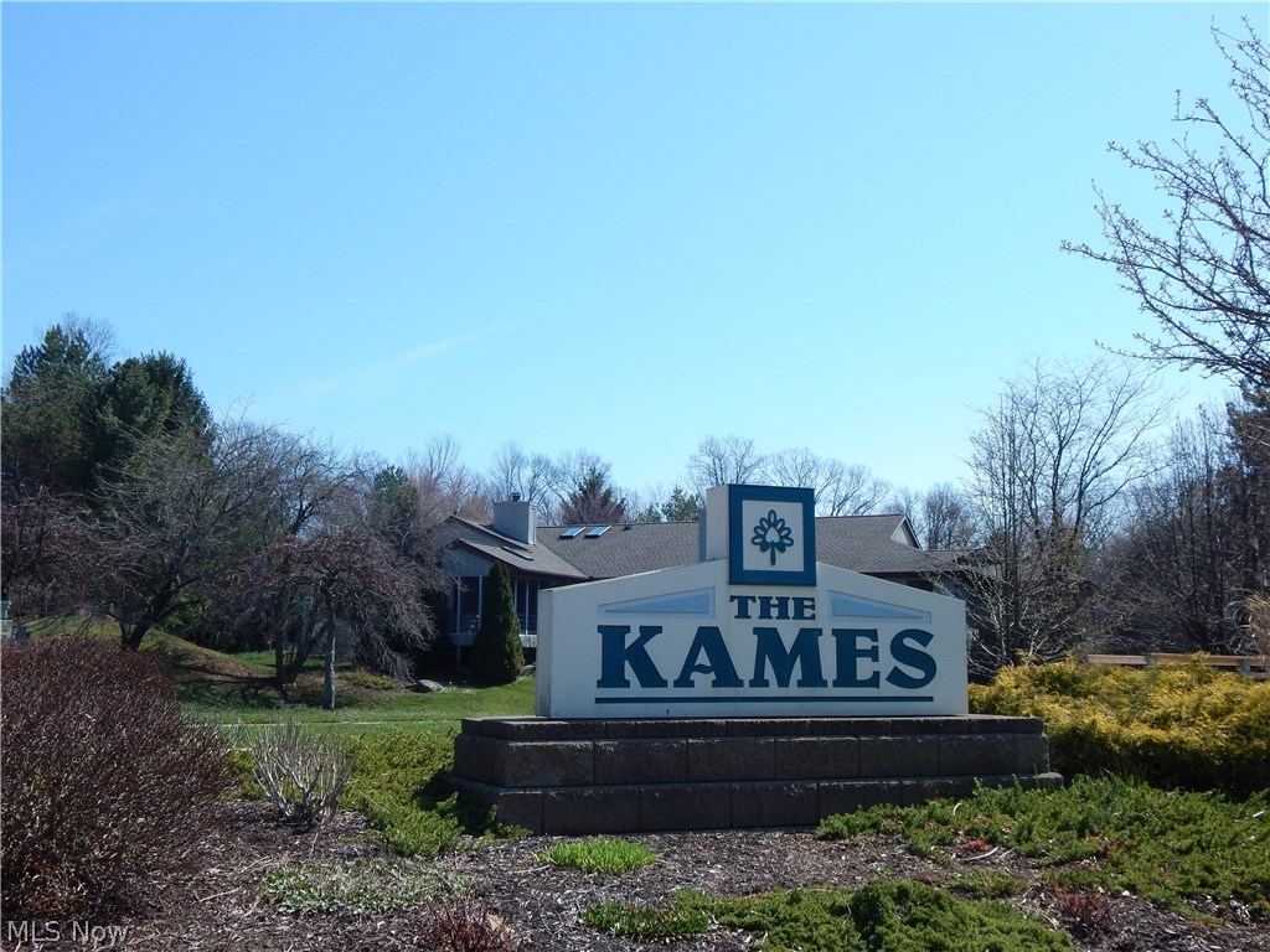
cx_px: 635
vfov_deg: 37.7
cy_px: 476
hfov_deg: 49.0
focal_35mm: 38
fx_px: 1394
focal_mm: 6.8
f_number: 3.4
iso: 125
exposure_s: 1/1500
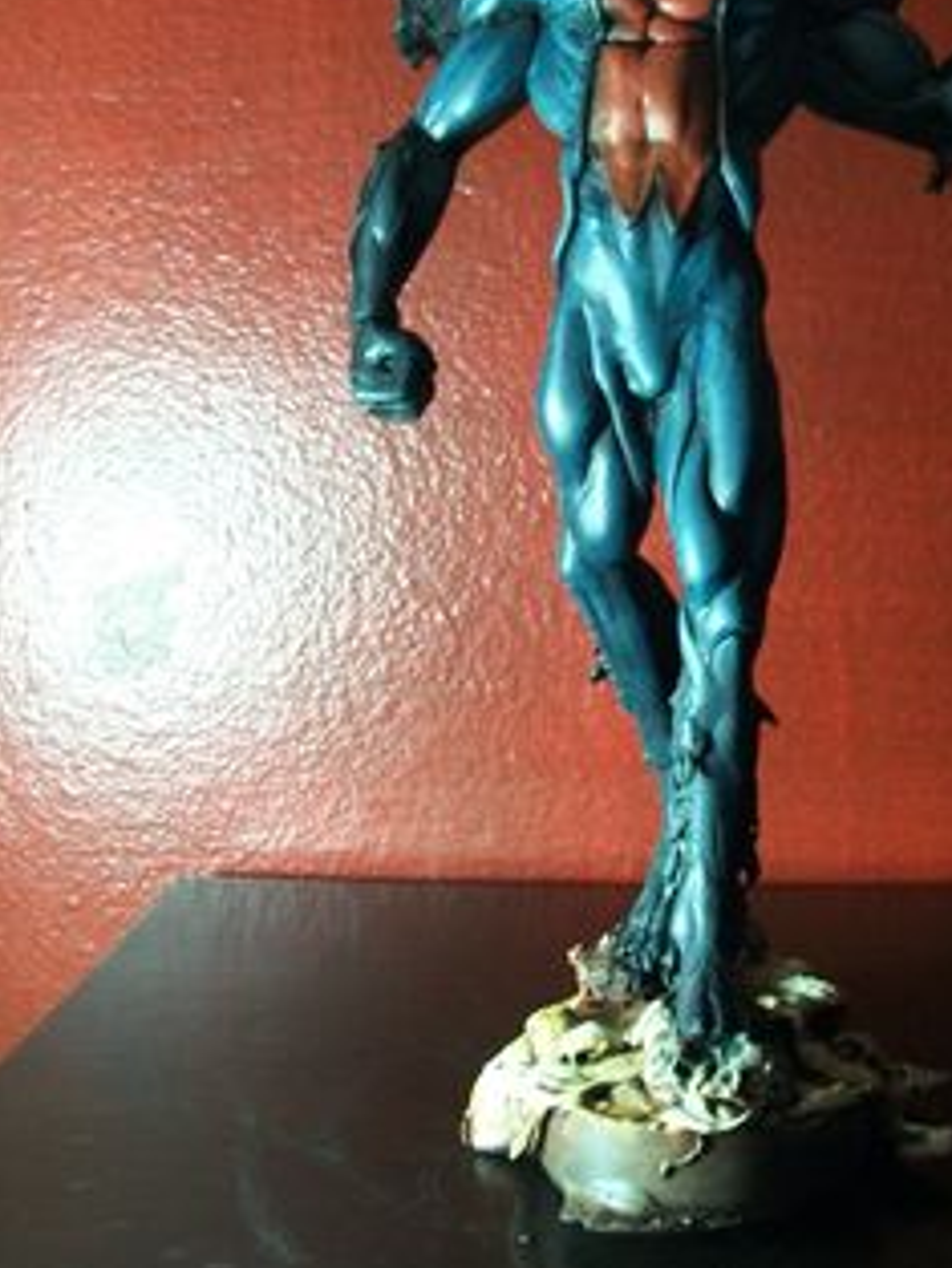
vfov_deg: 38.3
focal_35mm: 49
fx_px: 1796
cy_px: 389
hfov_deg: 29.4
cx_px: 660
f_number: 2.9
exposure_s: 1/8
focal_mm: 5.7
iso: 220
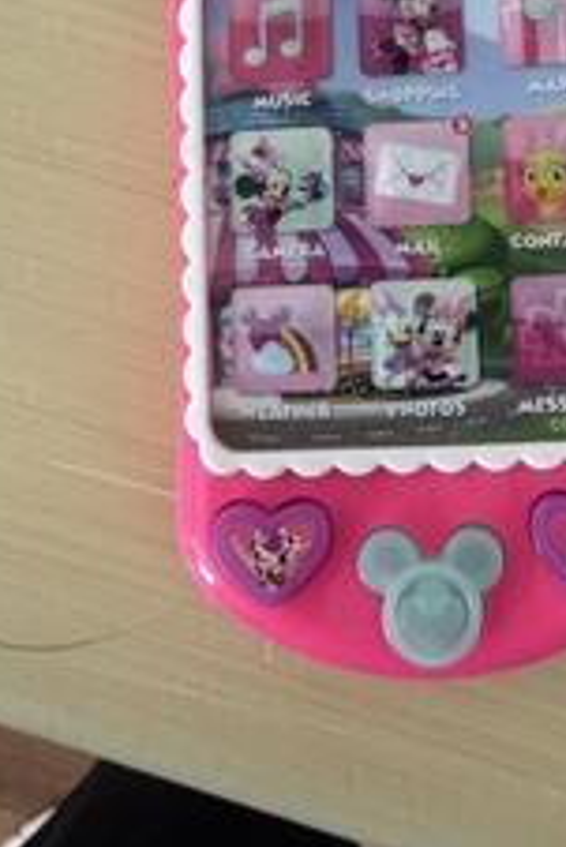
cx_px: 457
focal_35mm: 42
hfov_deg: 31.1
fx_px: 989
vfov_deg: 43.9
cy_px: 157
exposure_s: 1/60
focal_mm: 2.22
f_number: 2.2
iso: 400
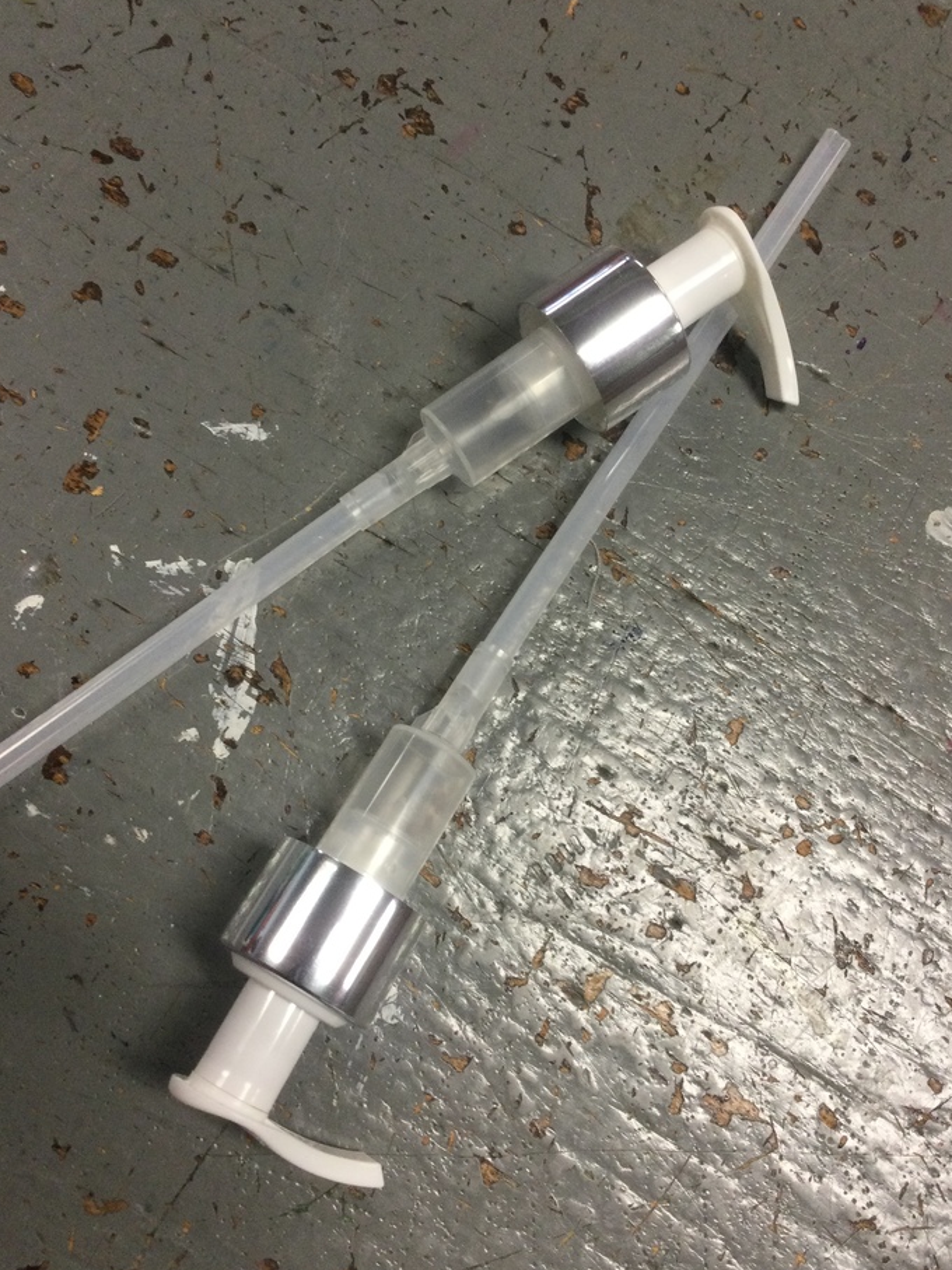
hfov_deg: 40.7
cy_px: 633
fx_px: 1284
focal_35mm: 35
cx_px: 493
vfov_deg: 52.6
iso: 80
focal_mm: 3.3
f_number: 2.4
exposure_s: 1/30
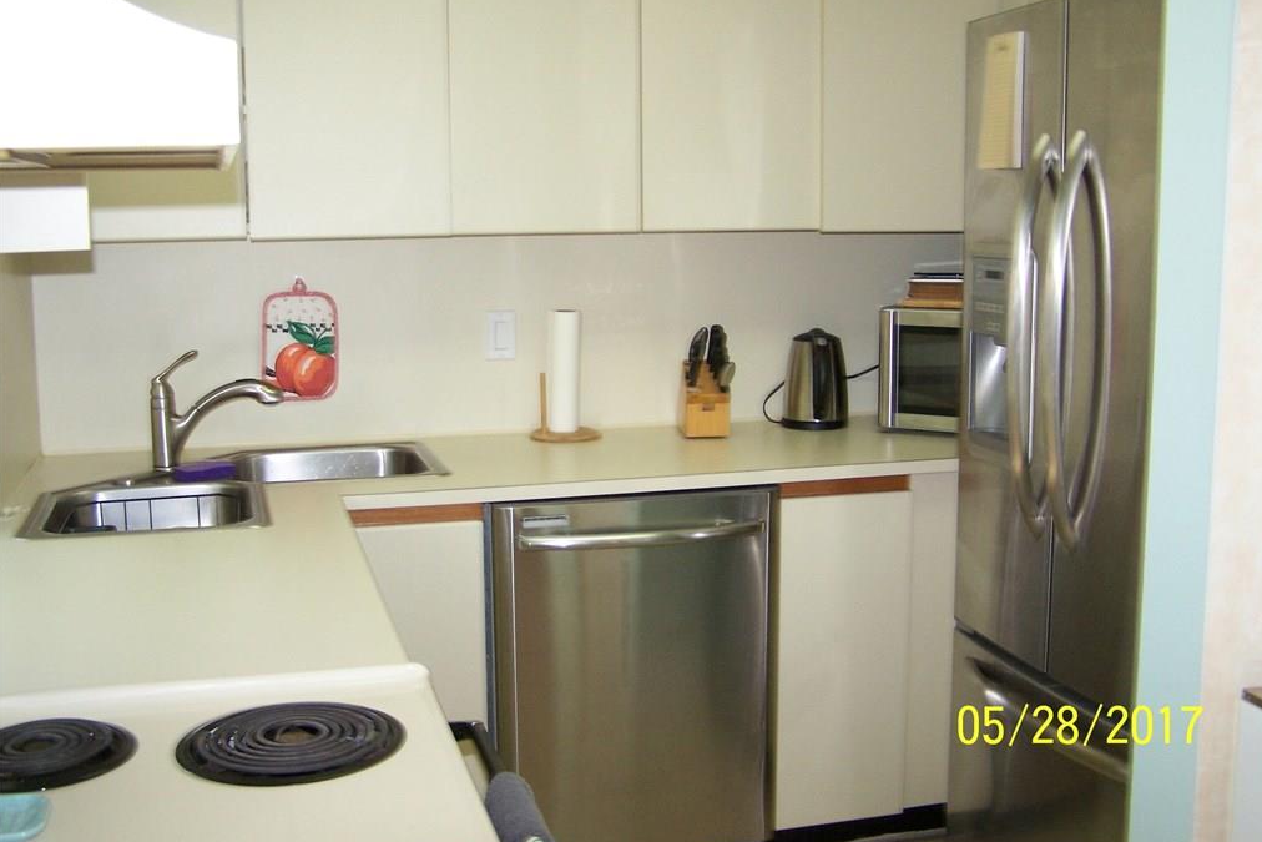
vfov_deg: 33.4
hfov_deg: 48.5
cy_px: 373
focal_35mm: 40
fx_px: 1402
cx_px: 635
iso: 140
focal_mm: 6.3
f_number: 2.8
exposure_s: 1/60
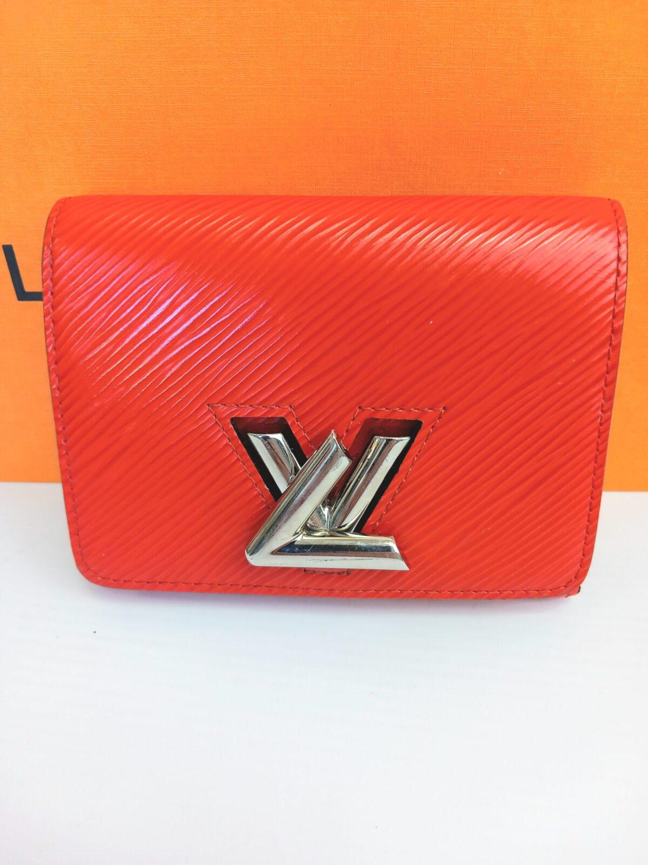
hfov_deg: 51.4
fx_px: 674
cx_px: 324
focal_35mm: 27
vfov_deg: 65.3
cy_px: 432
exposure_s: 1/50.3
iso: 100
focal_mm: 4
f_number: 1.8
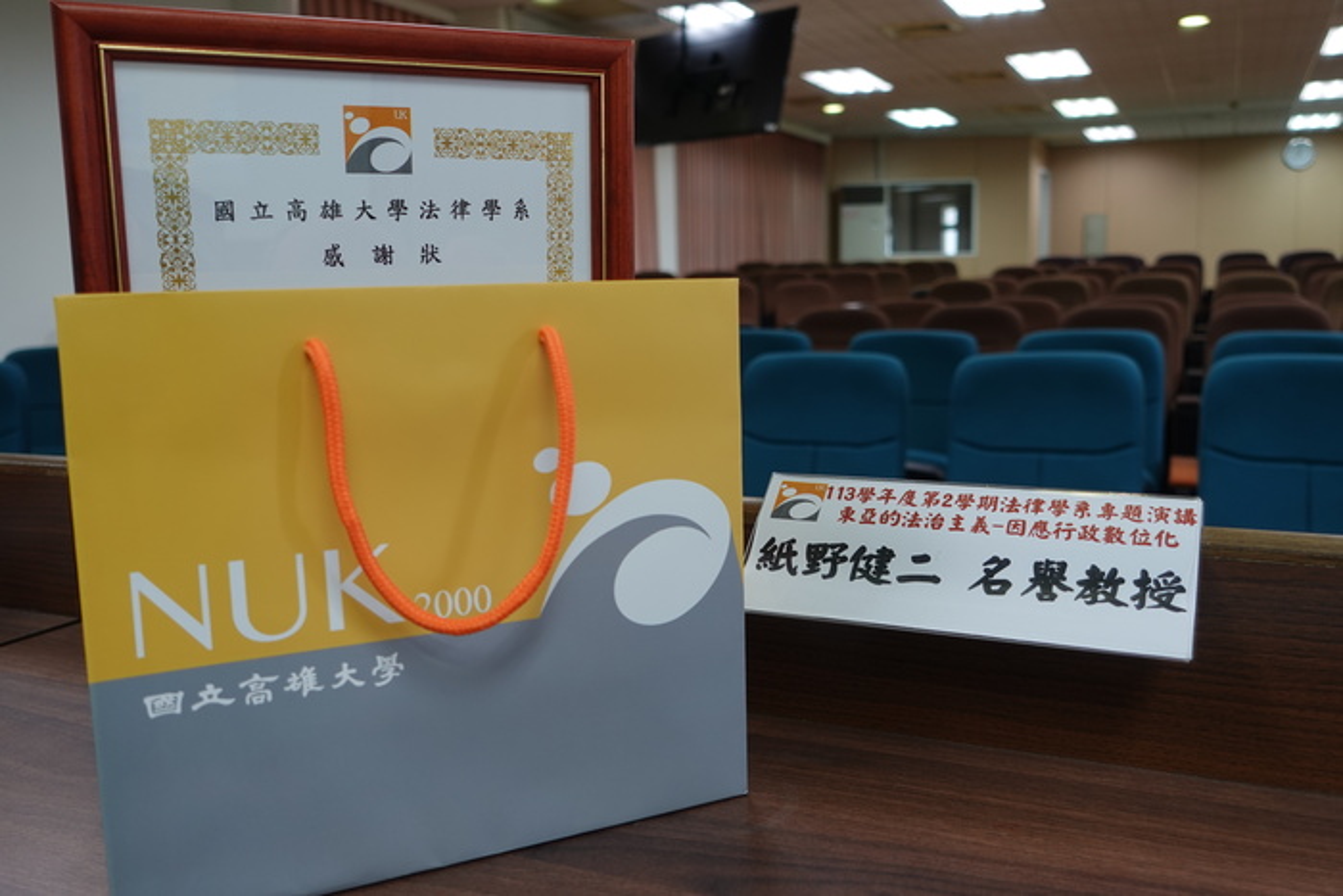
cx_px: 672
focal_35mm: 32
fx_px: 1194
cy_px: 448
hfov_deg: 58.7
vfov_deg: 41.1
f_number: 2.8
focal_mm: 12.52
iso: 125
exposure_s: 1/40
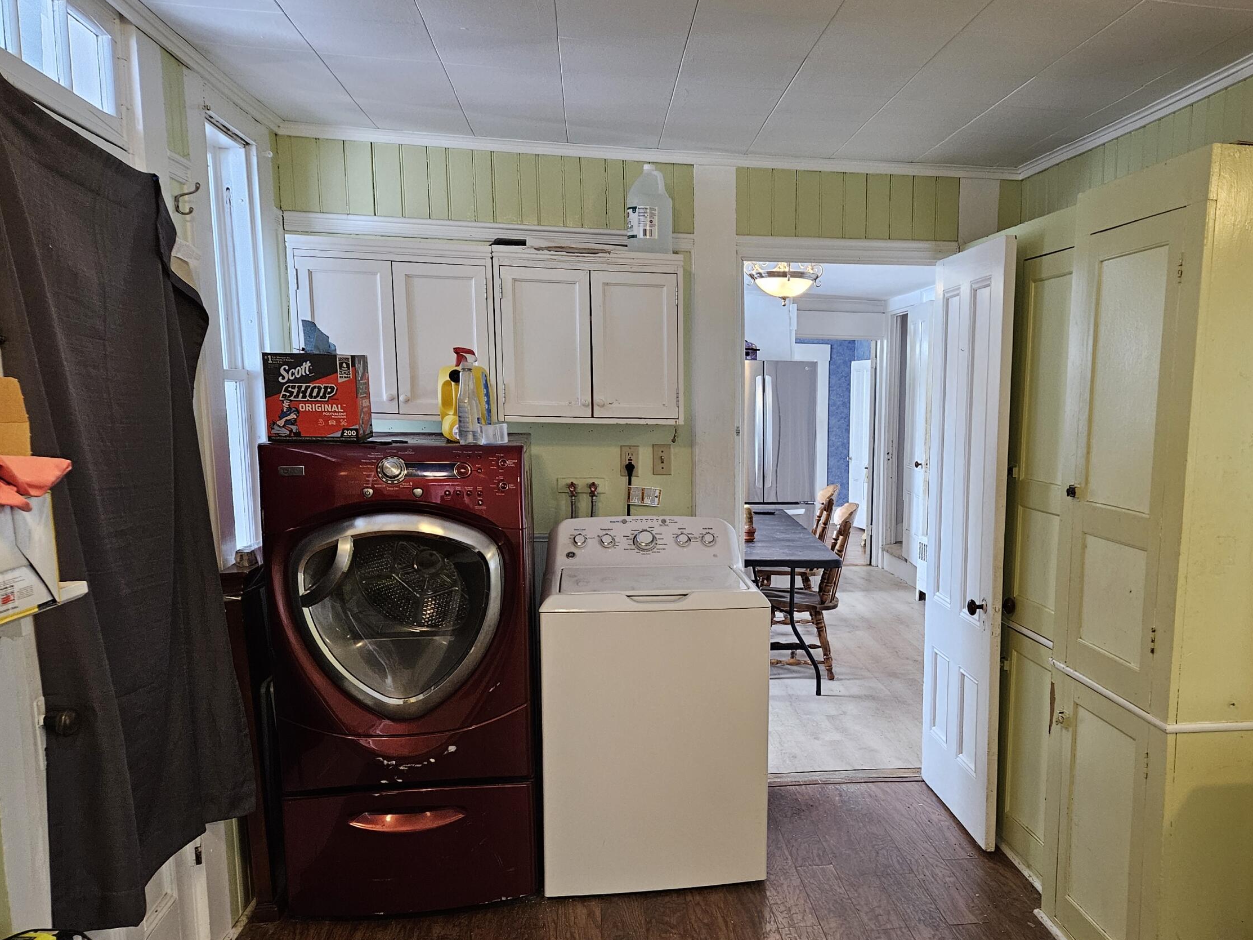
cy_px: 562
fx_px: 1122
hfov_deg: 57.3
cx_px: 816
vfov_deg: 45.2
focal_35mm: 31
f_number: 1.8
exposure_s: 1/120
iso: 500
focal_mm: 5.4
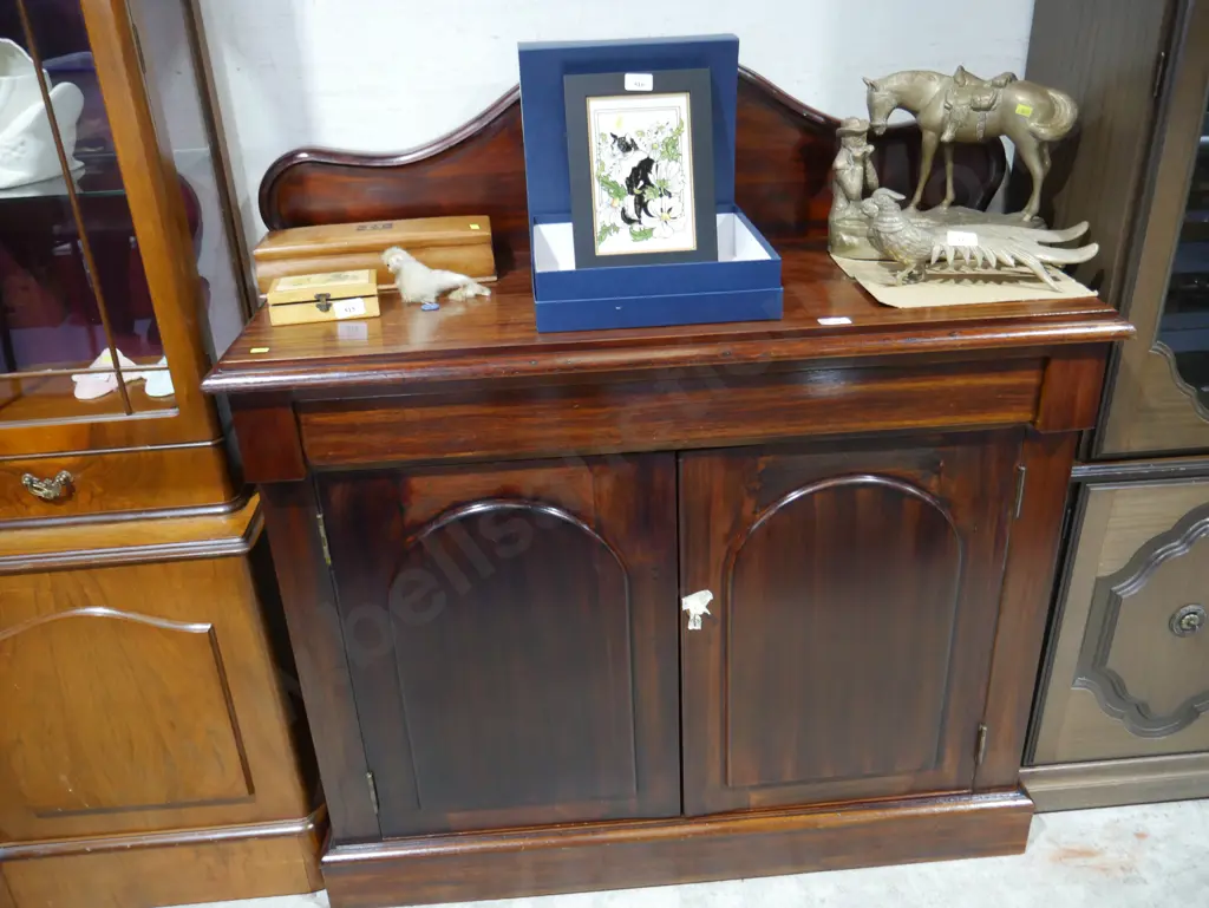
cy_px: 454
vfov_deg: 49.8
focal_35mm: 28
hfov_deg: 63.4
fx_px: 978
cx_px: 604
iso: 1000
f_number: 3.5
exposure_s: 1/60
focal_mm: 14
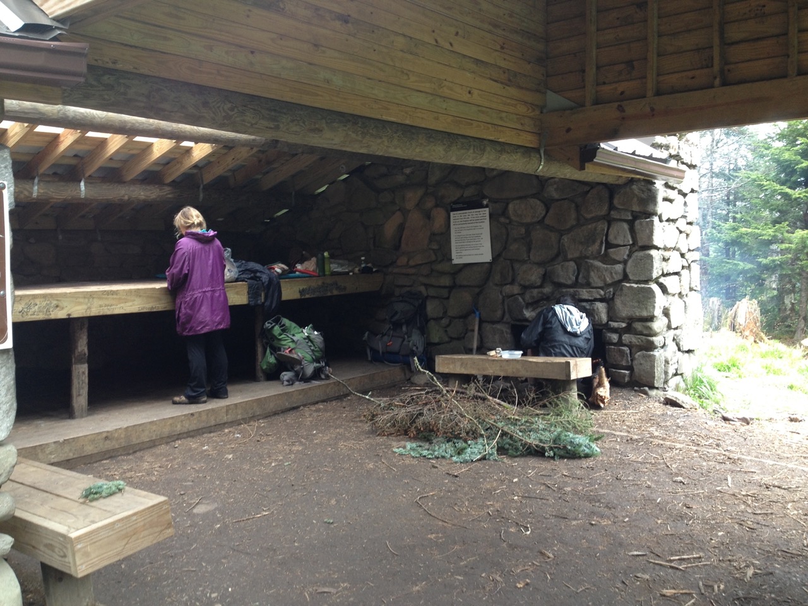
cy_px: 303
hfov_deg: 52.6
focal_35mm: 35
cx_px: 404
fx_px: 817
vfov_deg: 40.7
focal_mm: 4.28
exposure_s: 1/24
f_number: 2.4
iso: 50
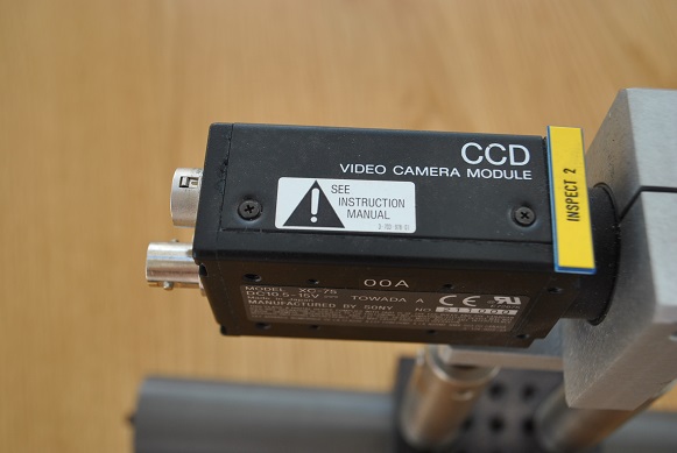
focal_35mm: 44
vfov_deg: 30.9
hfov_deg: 44.9
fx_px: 819
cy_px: 226
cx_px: 338
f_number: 5.6
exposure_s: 1/125
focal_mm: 29
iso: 125
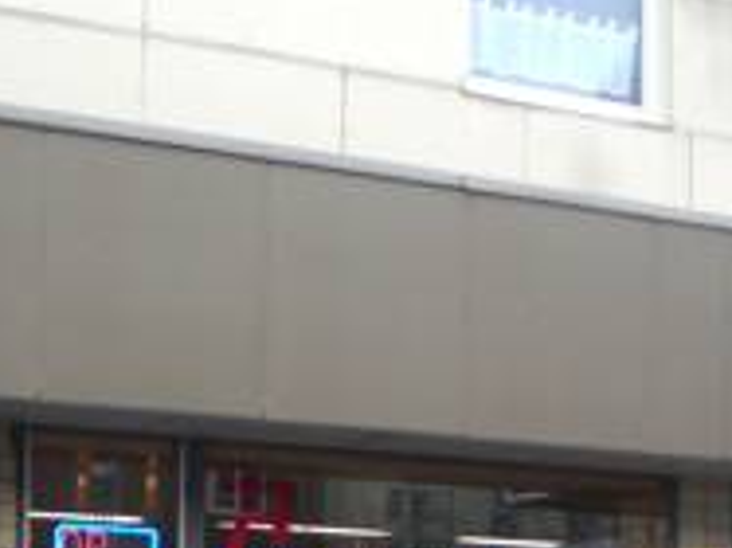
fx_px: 1923
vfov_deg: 15.7
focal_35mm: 91
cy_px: 638
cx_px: 454
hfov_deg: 21.5
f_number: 3.1
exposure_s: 1/80
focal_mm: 6.3
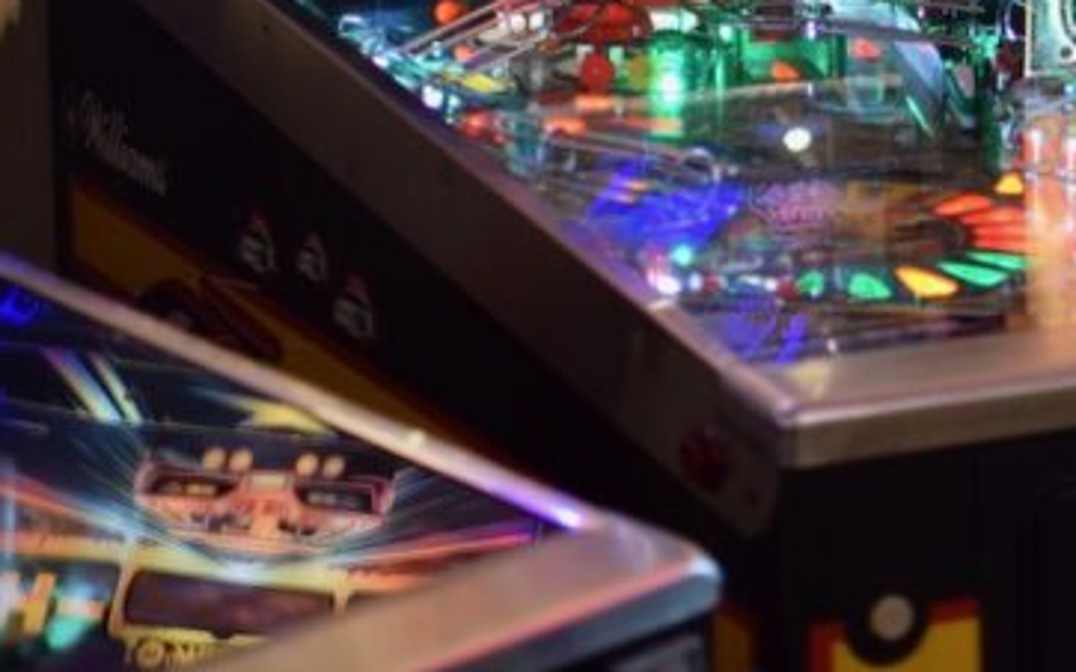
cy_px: -335
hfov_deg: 13.6
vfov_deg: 8.5
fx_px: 4440
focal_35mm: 151
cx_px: 1061
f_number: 1.8
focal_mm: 35
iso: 400
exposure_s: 1/80
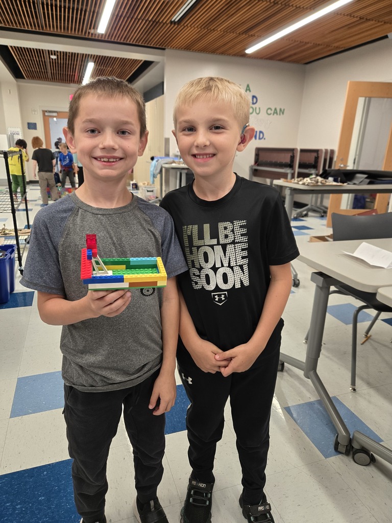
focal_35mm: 23
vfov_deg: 73.9
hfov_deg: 58.9
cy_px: 262
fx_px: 347
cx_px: 196
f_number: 1.8
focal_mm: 5.4
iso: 250
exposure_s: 1/120
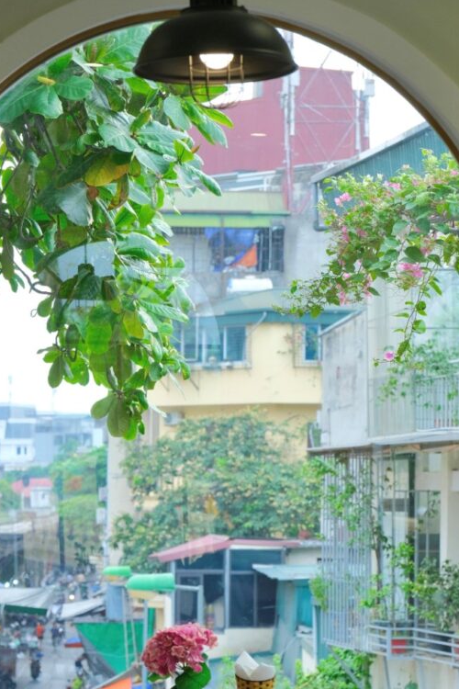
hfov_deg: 10.9
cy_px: 469
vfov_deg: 16.2
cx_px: 199
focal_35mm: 126
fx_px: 2410
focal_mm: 54.7
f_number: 4.5
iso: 800
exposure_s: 1/210
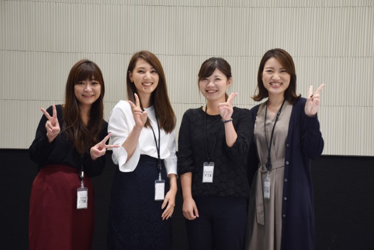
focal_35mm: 78
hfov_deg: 26.0
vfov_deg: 17.5
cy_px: 125
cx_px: 187
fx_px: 811
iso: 250
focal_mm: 52
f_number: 4.8
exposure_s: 1/25
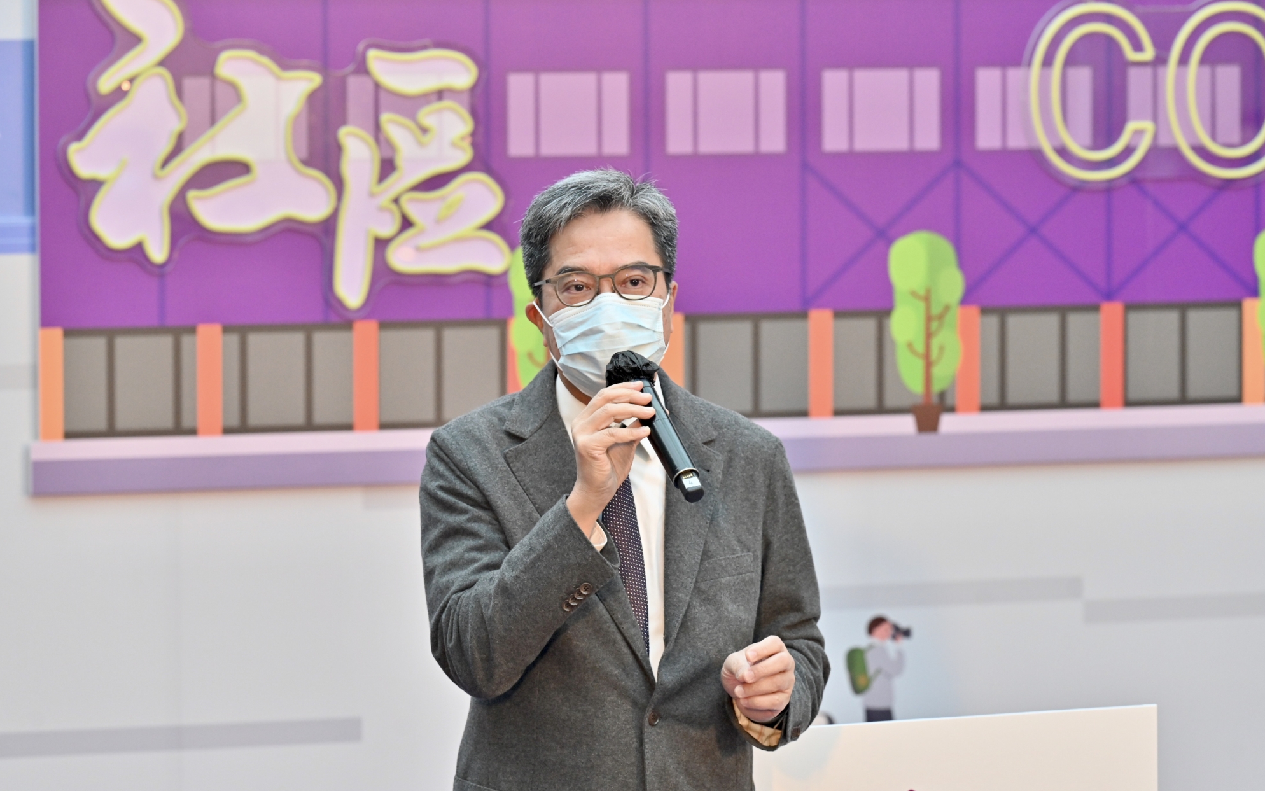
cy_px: 369
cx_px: 634
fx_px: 7068
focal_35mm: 205
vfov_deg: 6.4
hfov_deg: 10.2
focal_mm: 200
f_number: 5.6
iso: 1250
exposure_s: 1/160
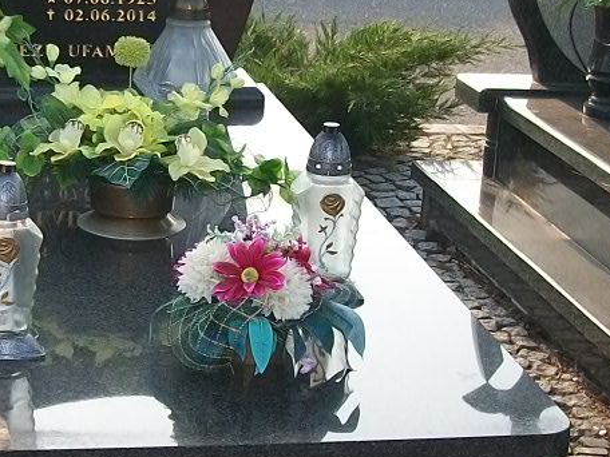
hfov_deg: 19.3
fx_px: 1780
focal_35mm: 101
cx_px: 127
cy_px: 241
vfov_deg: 14.6
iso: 80
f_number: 2.7
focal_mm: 6
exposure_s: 1/400
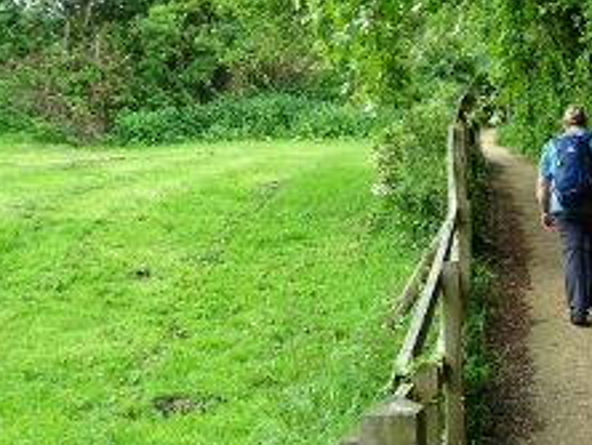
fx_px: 1181
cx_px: 451
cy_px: 171
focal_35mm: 69
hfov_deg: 27.7
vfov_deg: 21.3
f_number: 4
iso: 80
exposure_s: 1/80
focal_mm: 5.79
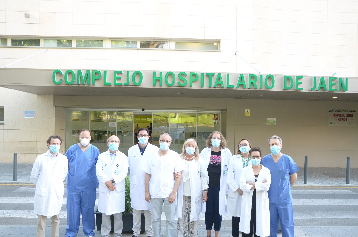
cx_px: 179
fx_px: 313
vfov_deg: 41.6
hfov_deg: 59.6
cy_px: 118
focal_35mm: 32
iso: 800
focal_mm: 21
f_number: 6.3
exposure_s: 1/160
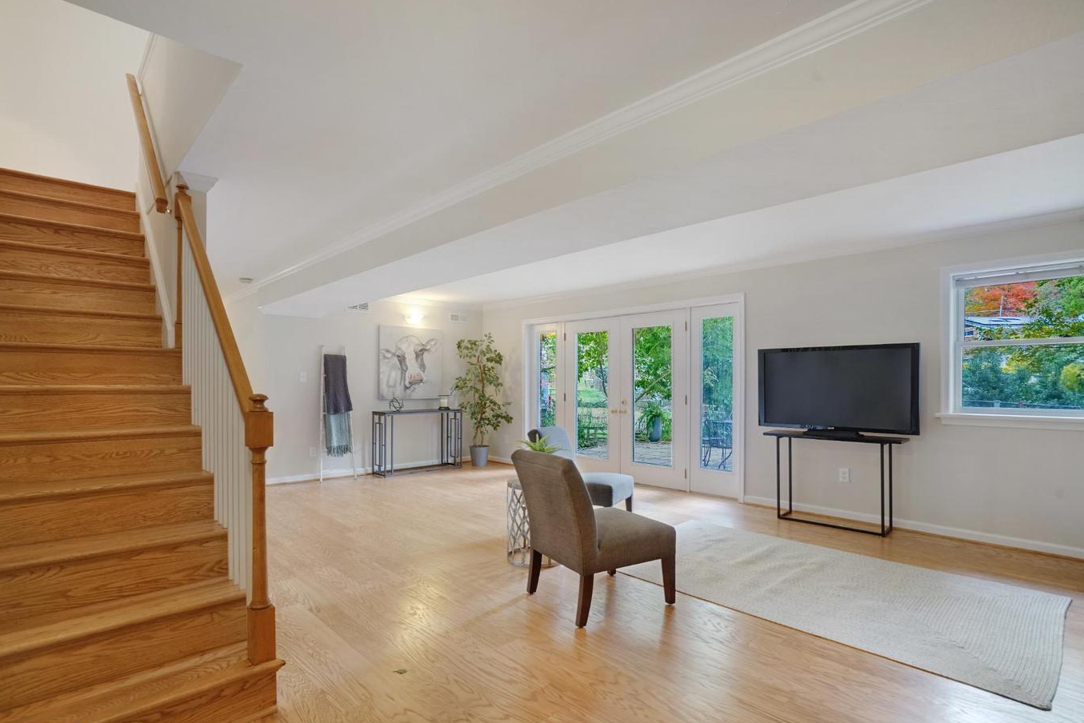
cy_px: 381
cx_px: 534
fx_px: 512
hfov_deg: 93.3
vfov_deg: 70.4
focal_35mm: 17
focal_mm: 16
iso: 1250
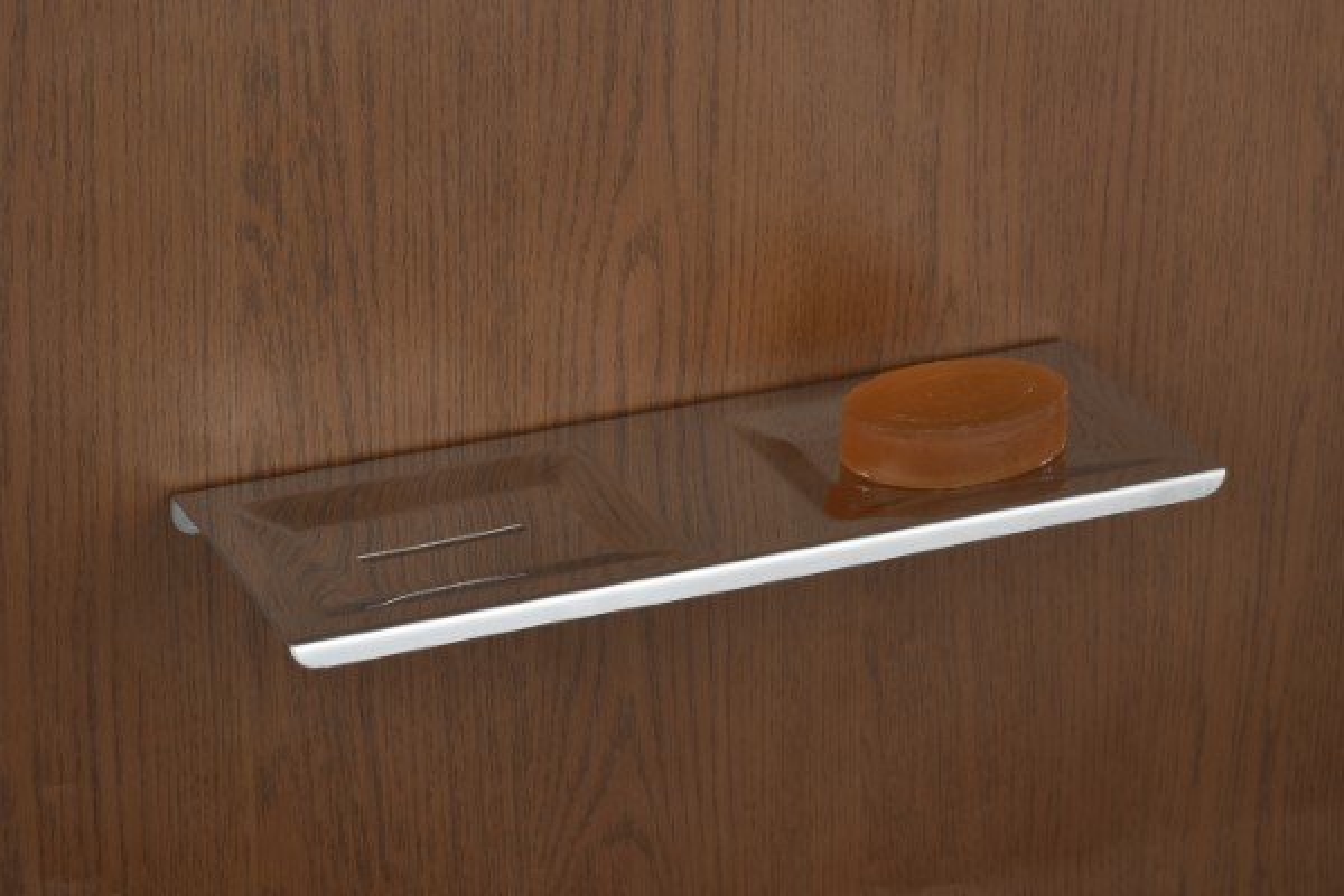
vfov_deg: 10.8
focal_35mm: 127
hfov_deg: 16.1
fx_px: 4741
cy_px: 448
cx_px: 672
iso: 200
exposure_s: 1/50
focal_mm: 85
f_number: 16
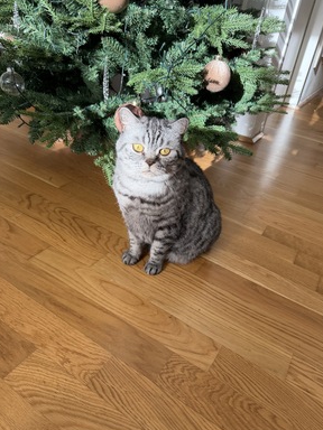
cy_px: 218
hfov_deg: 54.9
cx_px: 167
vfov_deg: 69.4
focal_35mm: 25
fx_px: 311
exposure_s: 1/145
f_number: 1.78
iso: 160
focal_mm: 6.76
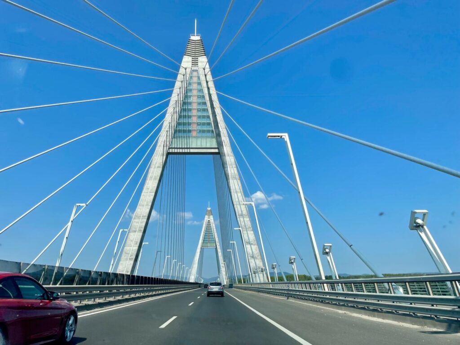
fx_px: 346
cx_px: 230
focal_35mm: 26
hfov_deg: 67.3
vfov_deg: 53.1
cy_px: 172
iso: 32
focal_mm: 4.2
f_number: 1.6
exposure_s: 1/4000
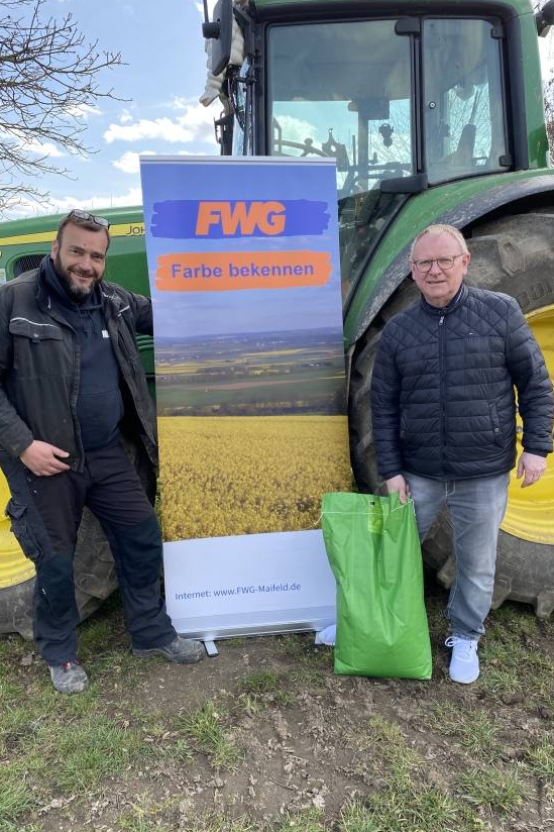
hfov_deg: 46.4
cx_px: 269
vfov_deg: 65.5
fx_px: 647
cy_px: 410
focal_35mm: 28
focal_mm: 4.25
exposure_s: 1/582
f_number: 1.8
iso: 32
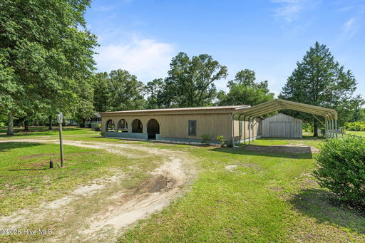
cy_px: 122
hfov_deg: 90.0
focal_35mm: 18
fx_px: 182
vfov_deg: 67.3
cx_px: 182
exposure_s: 1/160
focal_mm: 18
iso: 100
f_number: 9
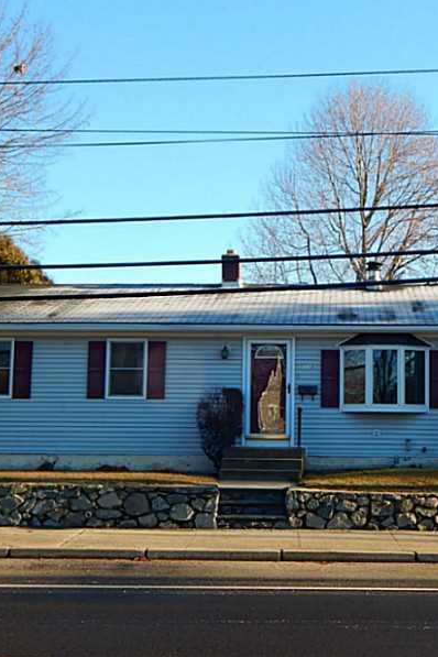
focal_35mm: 53
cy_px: 328
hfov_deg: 25.4
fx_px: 967
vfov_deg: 37.5
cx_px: 293
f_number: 3.4
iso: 125
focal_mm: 6.8
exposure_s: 1/400
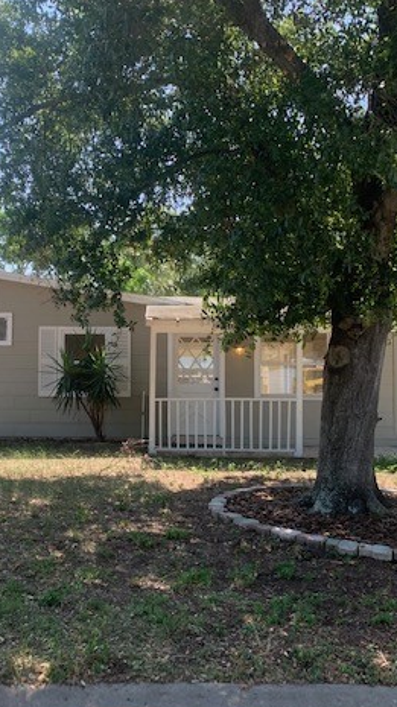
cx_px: 113
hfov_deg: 30.0
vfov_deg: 51.6
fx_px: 731
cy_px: 362
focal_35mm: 39
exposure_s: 1/455
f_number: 1.8
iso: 25
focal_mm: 4.25
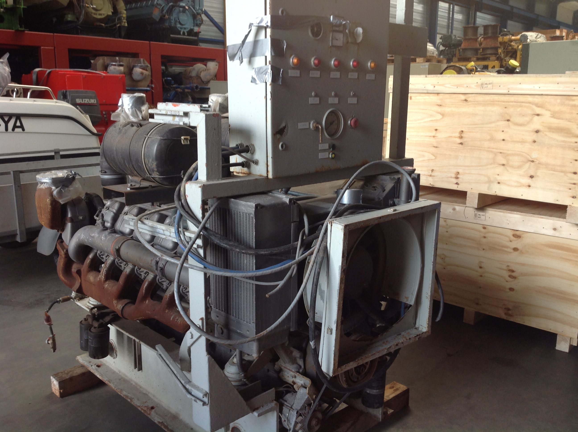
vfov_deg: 40.6
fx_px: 584
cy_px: 216
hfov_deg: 52.7
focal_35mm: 35
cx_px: 289
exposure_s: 1/24
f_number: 2.4
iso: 64
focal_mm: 4.28
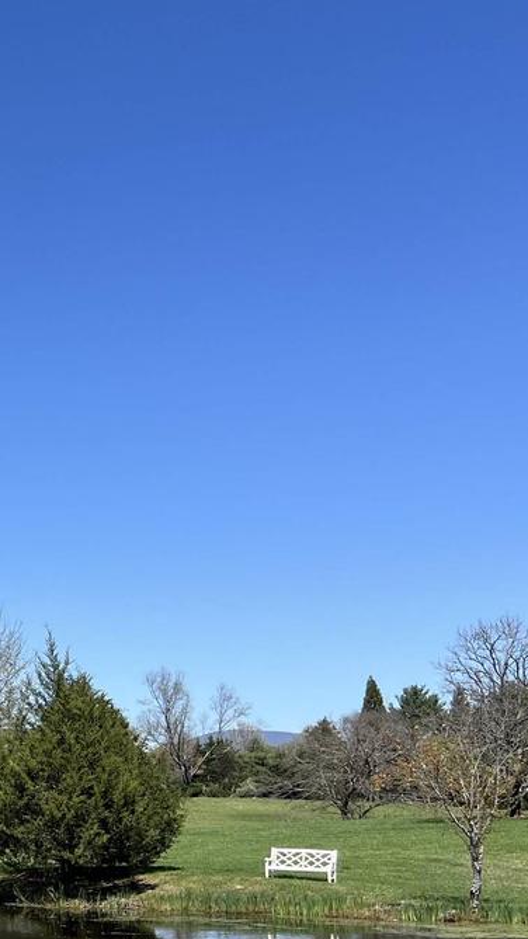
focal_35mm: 61
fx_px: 1519
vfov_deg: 34.0
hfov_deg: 17.1
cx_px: -338
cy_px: 634
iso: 50
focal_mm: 5.7
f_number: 1.5
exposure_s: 1/3571
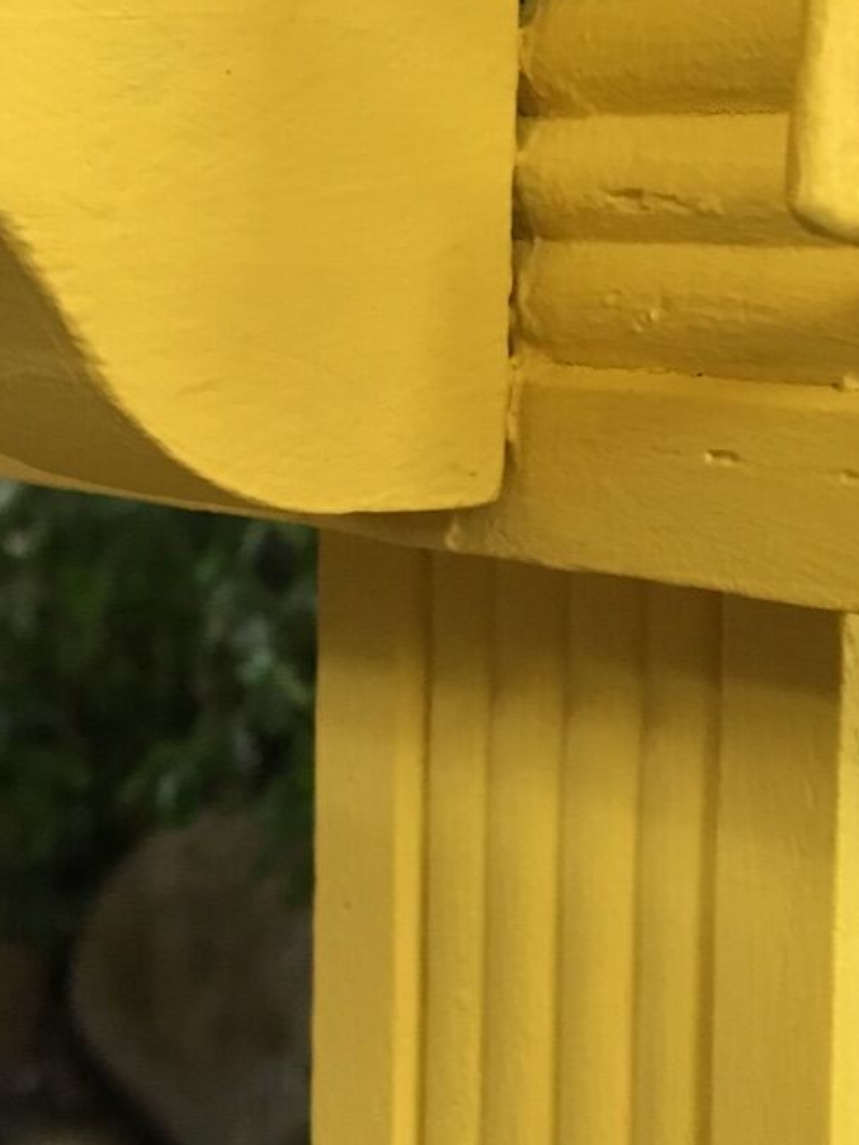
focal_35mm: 90
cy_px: 517
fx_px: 2978
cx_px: 552
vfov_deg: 21.8
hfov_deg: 16.4
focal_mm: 4.15
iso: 125
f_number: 2.2
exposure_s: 1/33
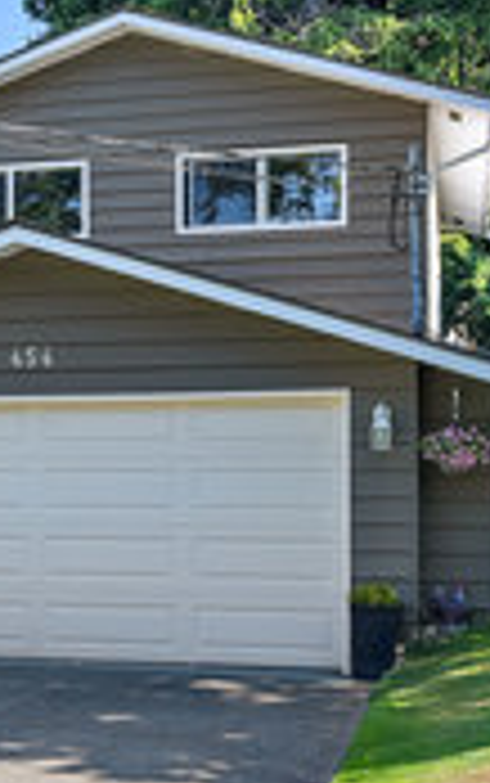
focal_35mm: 79
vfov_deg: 26.1
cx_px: -200
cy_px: 392
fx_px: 1685
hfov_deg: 15.5
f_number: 7.1
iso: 320
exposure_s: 1/125
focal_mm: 31
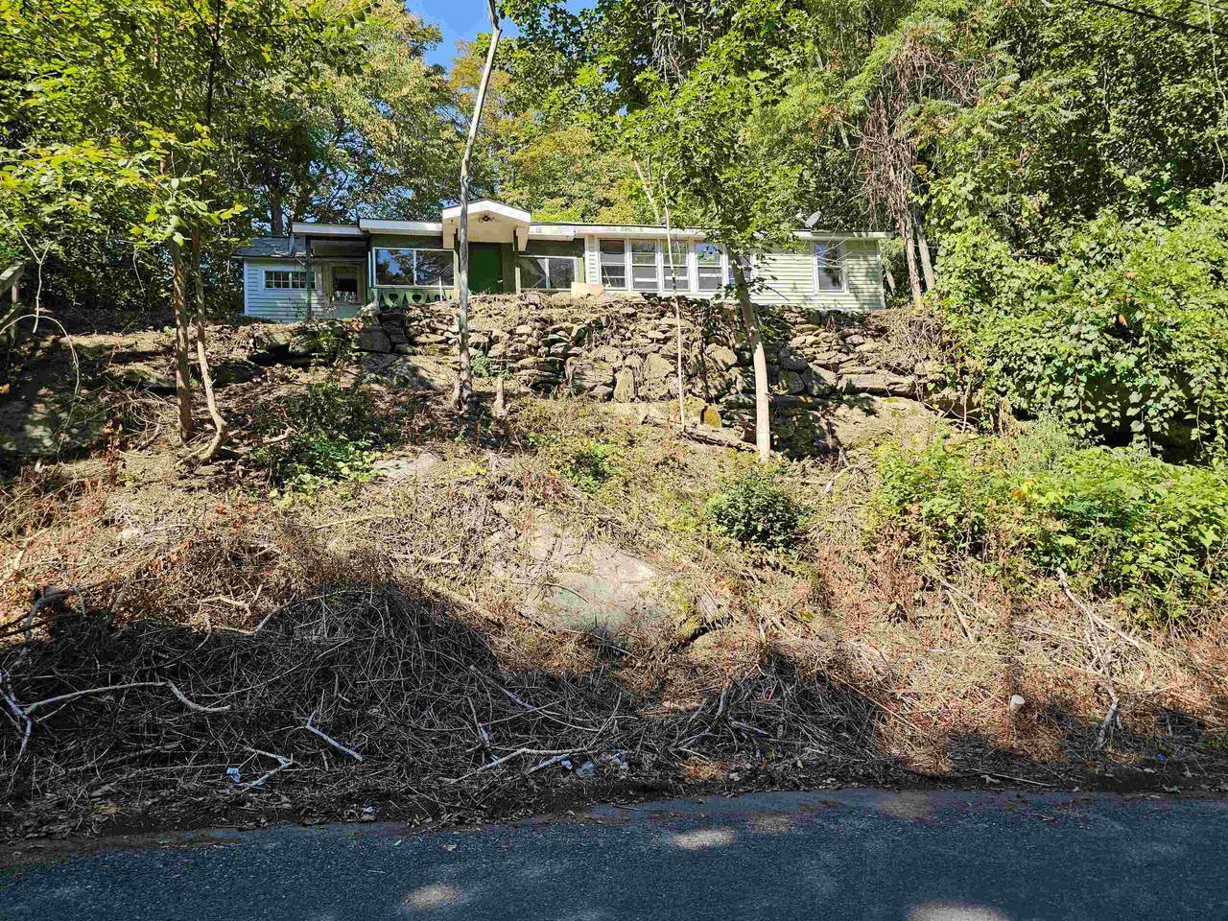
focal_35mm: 23
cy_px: 460
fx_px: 816
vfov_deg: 58.9
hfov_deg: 73.9
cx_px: 614
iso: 10
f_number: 1.7
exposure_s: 1/264
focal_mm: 6.3
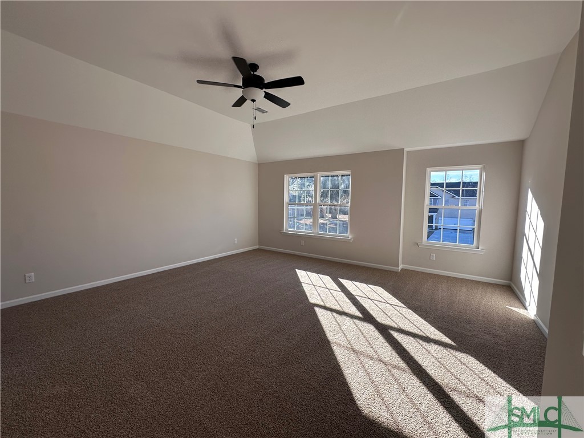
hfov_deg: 102.1
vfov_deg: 85.7
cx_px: 292
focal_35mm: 14
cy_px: 219
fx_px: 236
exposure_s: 1/262
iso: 40
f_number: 2.2
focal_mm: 2.22
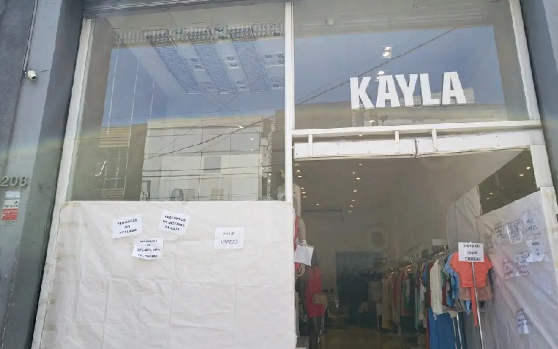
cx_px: 277
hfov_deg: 66.5
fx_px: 426
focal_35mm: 28
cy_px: 166
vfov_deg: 44.5
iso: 50
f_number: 2.4
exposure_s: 1/435
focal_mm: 4.3
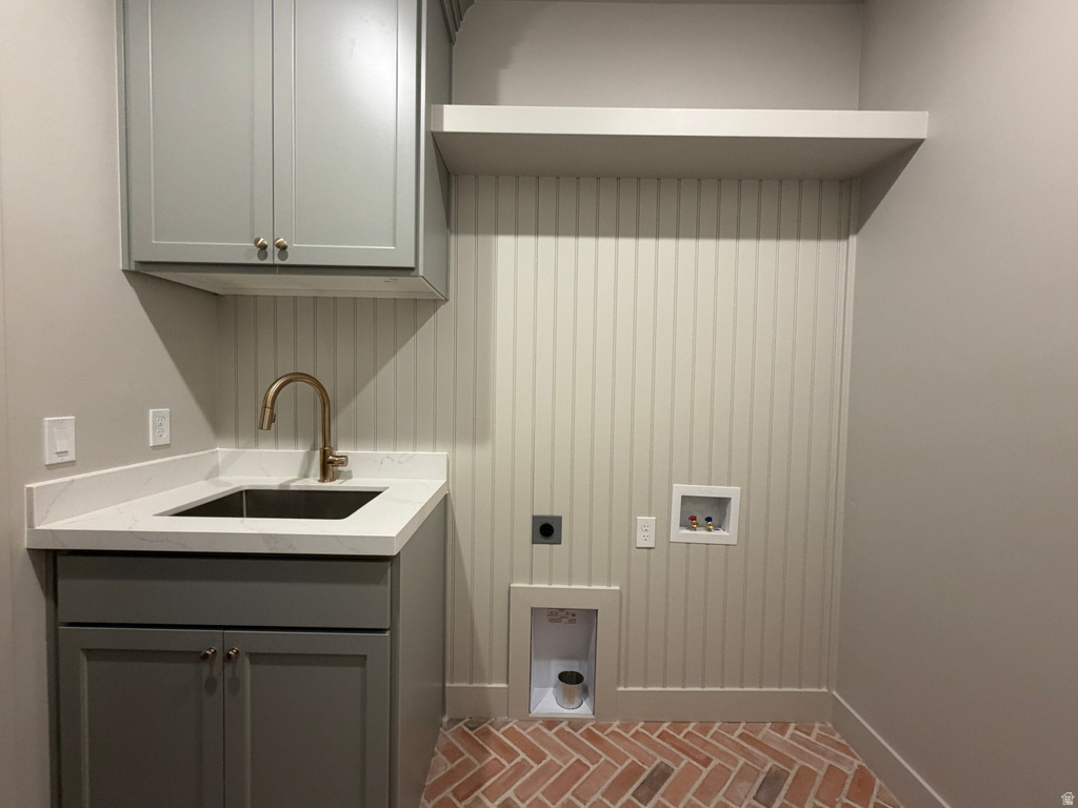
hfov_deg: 102.1
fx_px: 436
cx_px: 539
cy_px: 404
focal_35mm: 14
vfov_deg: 85.7
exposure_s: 1/60
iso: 200
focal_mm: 2.22
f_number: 2.2
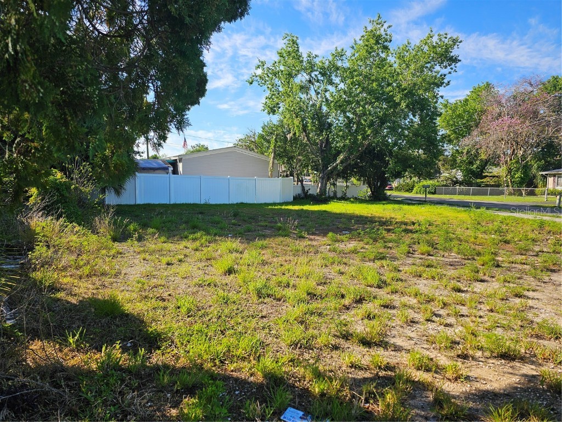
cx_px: 281
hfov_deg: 73.9
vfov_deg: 58.9
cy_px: 211
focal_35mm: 23
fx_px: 373
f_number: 1.7
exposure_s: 1/571
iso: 12
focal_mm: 6.3
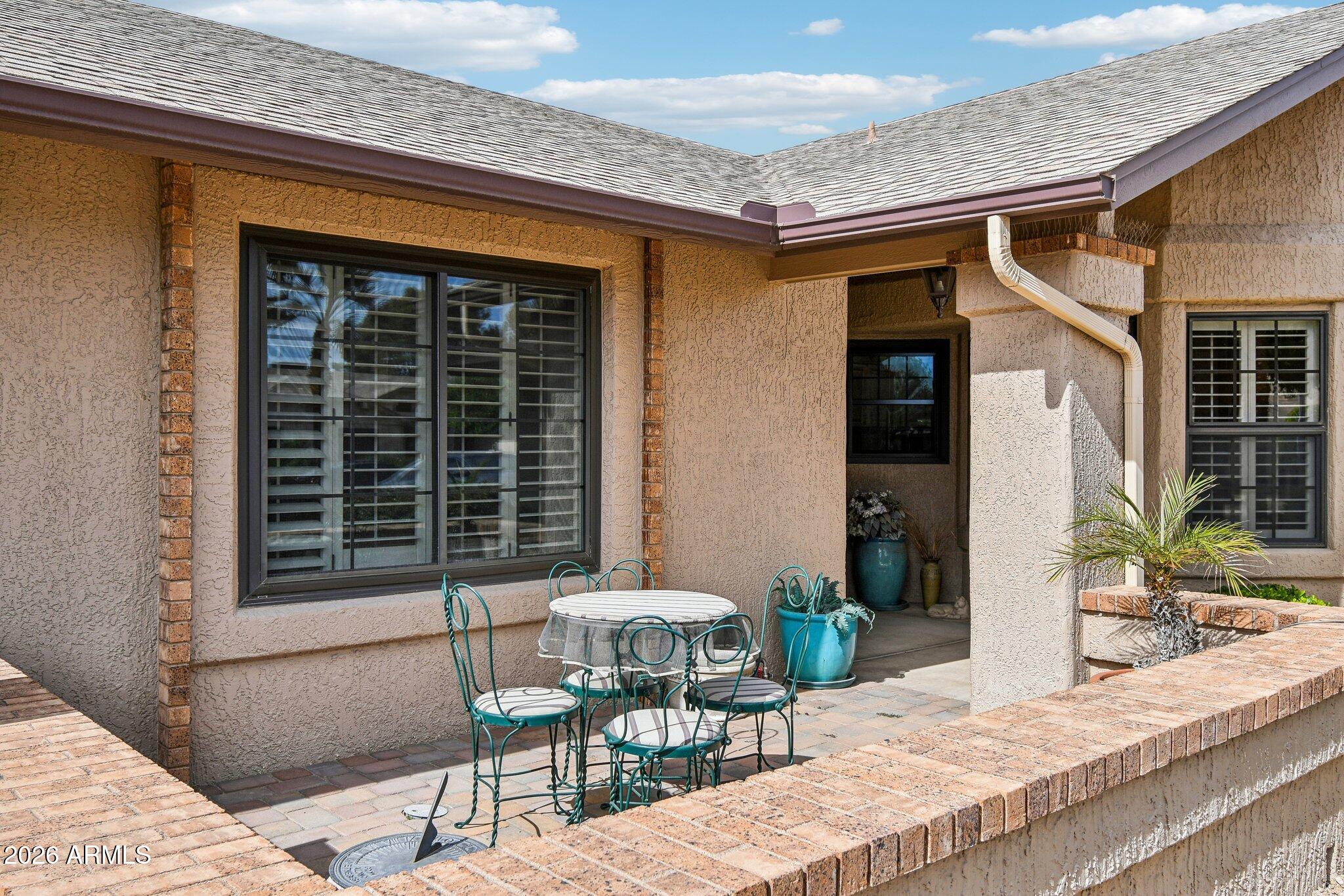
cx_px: 672
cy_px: 448
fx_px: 1120
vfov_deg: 43.6
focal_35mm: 30
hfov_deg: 61.9
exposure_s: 1/200
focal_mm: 20
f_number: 8
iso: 100
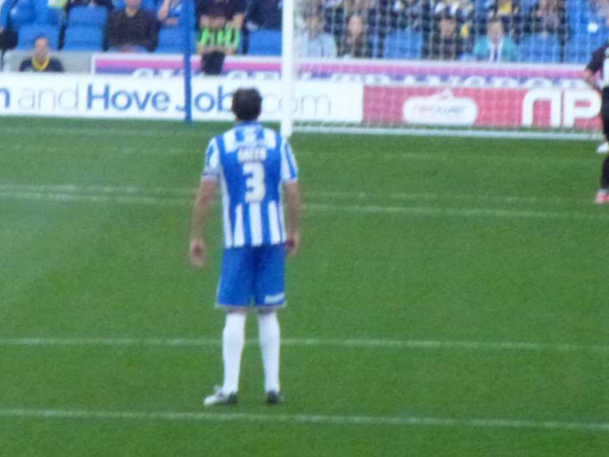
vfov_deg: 2.0
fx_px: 13162
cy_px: 13
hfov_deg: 2.7
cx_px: 354
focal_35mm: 748
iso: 1600
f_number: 5.9
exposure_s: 1/320
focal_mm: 68.8
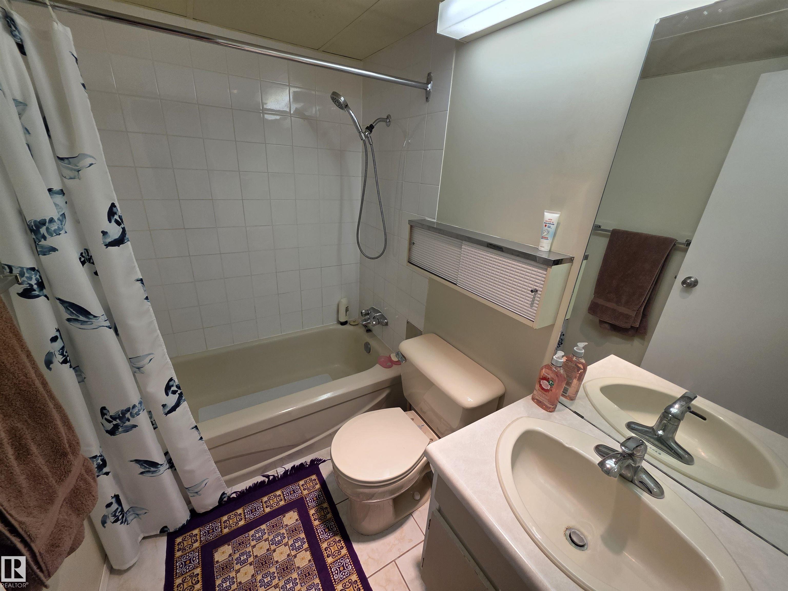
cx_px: 394
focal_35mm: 13
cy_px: 296
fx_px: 296
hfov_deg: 106.2
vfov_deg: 89.9
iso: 64
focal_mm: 2.2
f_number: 1.9
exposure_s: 1/120
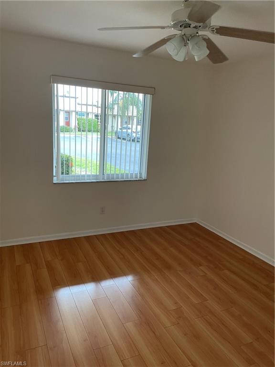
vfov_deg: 67.3
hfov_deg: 53.1
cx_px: 138
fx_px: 275
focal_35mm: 26
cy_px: 184
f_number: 1.6
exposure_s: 1/60
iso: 160
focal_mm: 4.2
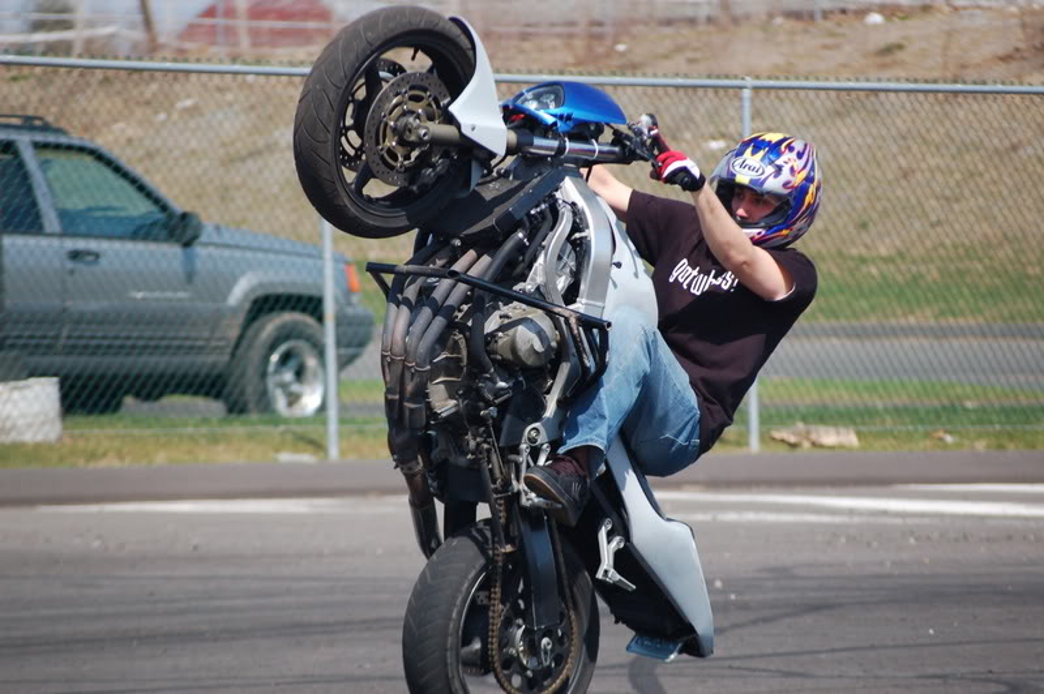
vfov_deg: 4.6
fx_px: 8693
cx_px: 522
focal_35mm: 300
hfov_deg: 6.9
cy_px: 347
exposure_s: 1/500
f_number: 5.6
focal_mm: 200
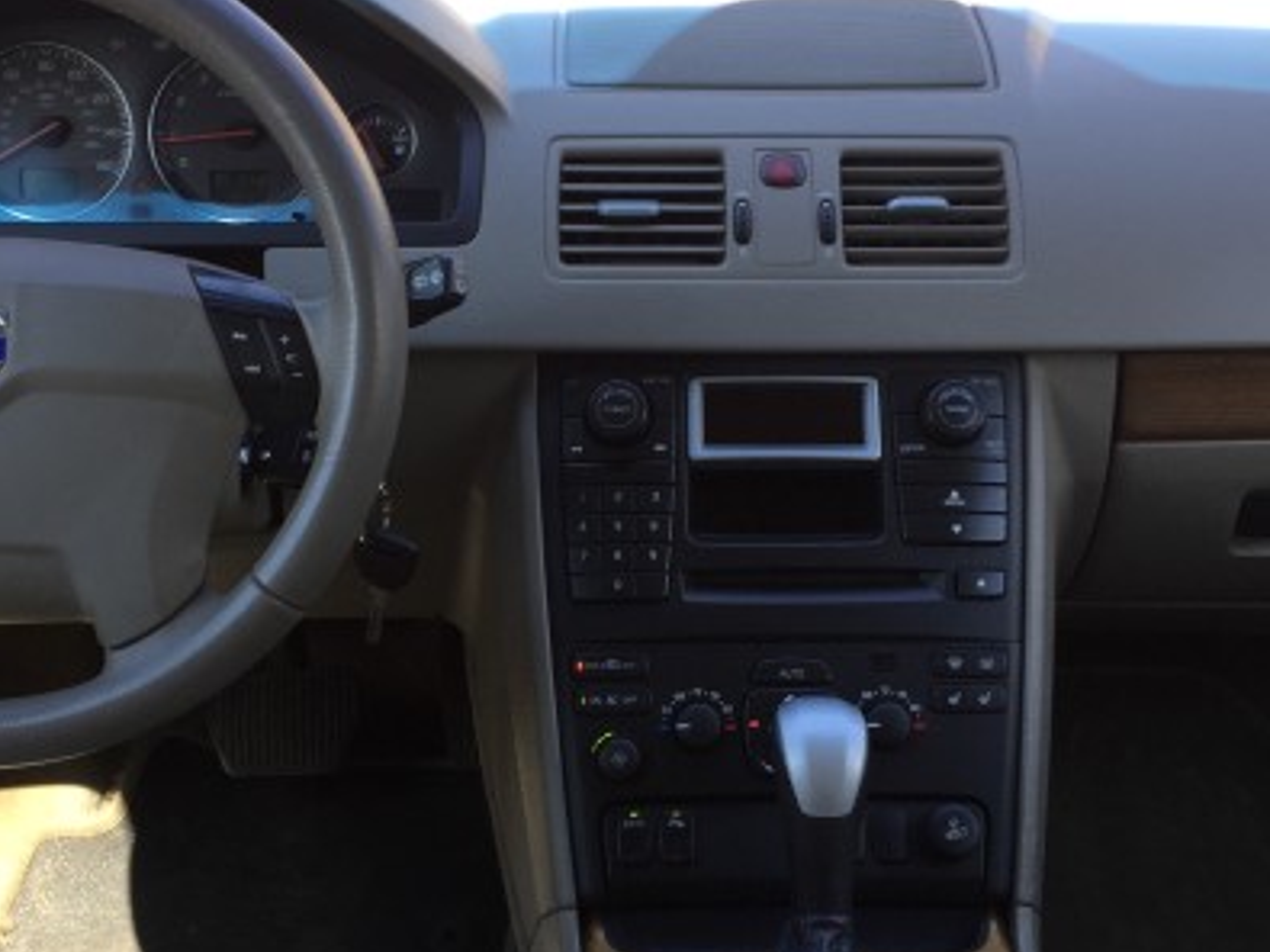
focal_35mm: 47
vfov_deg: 30.9
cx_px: 611
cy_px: 457
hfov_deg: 40.4
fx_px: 1724
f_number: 2.2
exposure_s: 1/159
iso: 32
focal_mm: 4.15
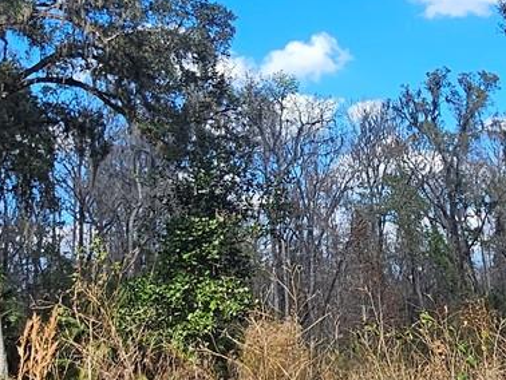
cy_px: 48
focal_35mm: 55
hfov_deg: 34.6
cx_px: 339
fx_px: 804
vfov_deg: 25.9
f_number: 2.2
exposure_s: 1/970
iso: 50
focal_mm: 2.2
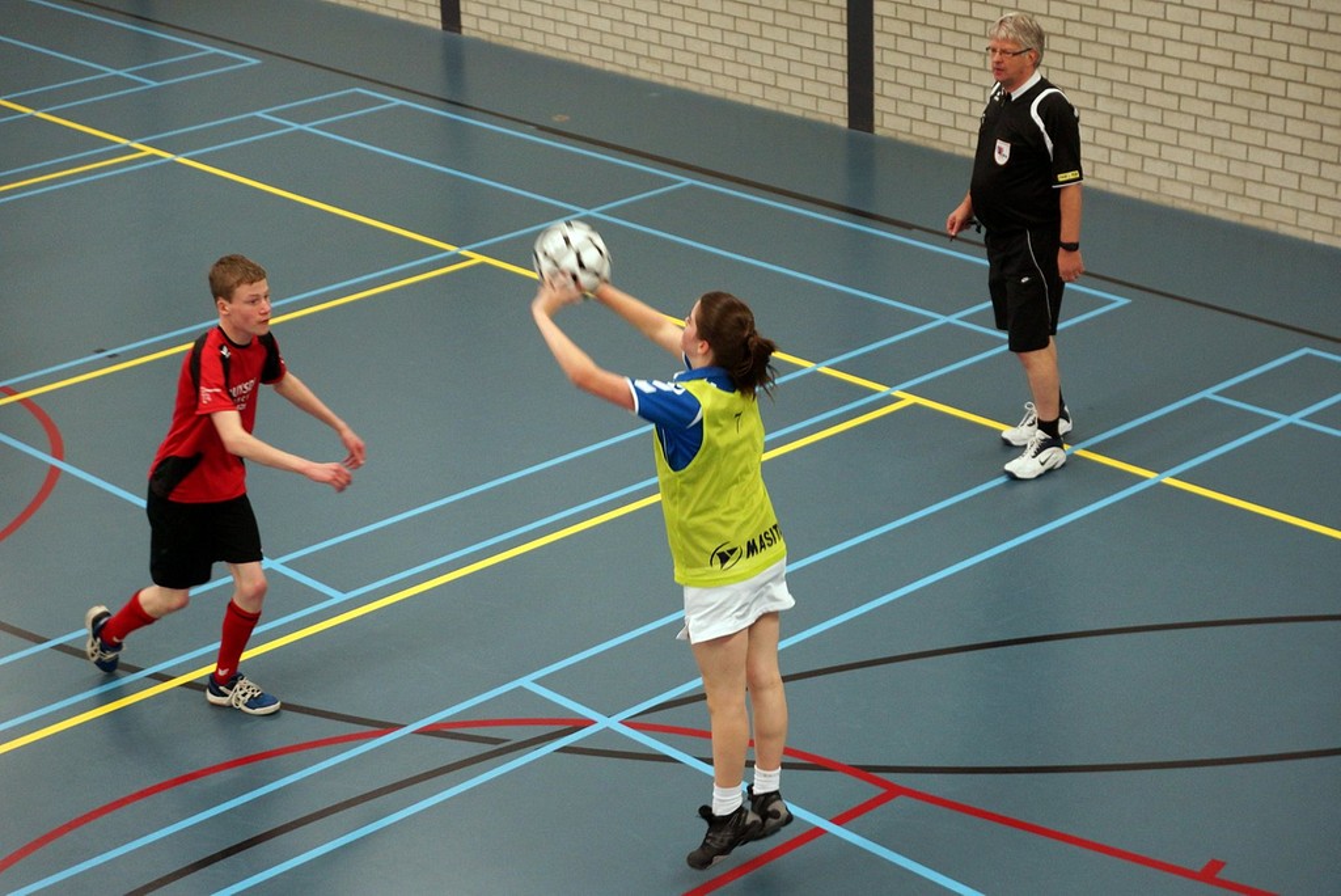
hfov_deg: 27.0
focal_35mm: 75
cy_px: 448
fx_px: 2795
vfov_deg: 18.2
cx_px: 670
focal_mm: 50
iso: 800
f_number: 2.8
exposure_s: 1/200
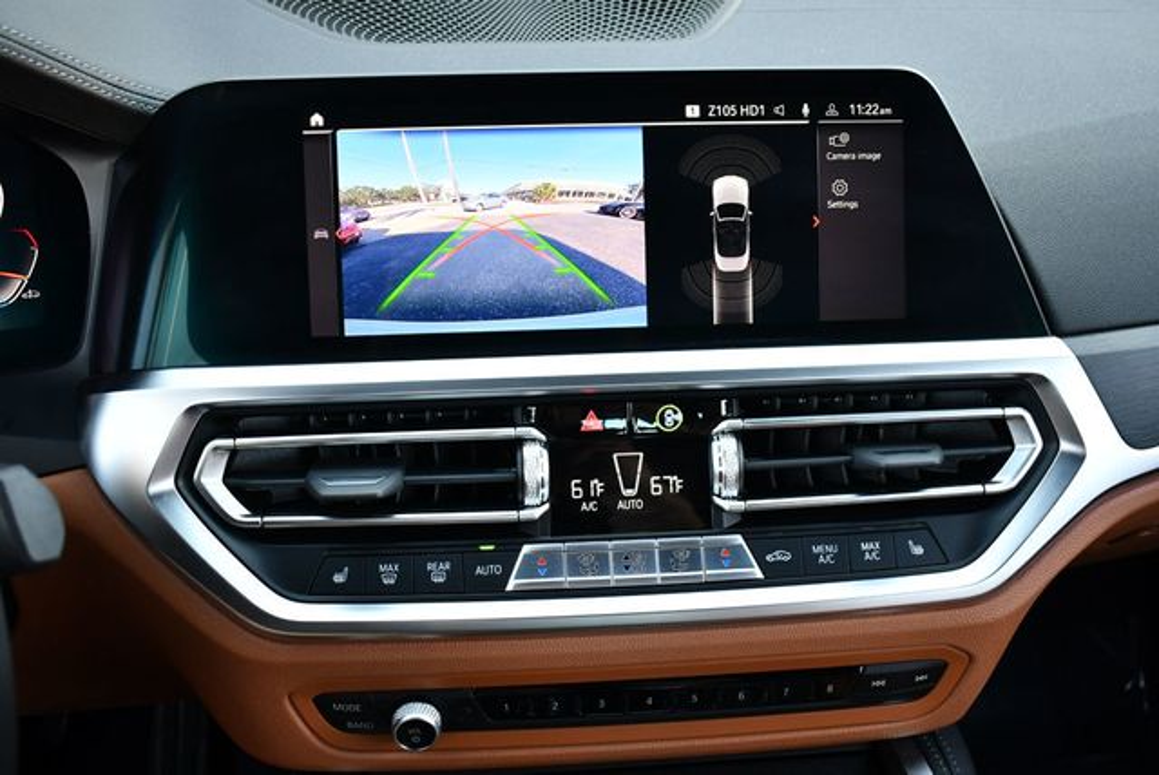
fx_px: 1160
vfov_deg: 36.9
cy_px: 388
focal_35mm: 36
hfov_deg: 53.1
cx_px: 580
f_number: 3.5
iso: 800
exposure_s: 1/200
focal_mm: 18
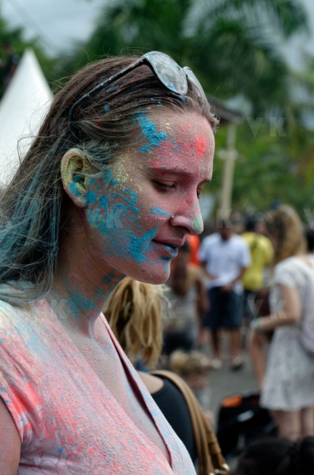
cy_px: 237
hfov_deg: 10.0
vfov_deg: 15.1
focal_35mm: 136
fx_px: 1790
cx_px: 157
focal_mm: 90
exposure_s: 1/500
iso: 200
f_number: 8
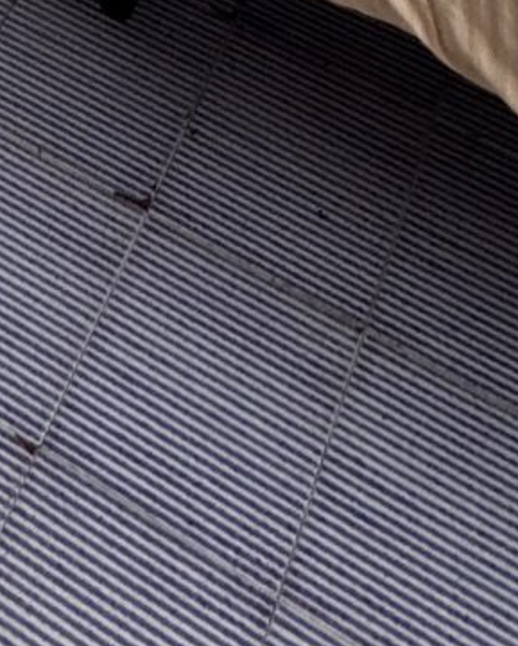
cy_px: -1557
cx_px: 95
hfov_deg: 15.8
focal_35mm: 97
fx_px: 1858
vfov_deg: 9.9
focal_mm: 2.22
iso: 40
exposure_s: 1/111
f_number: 2.2
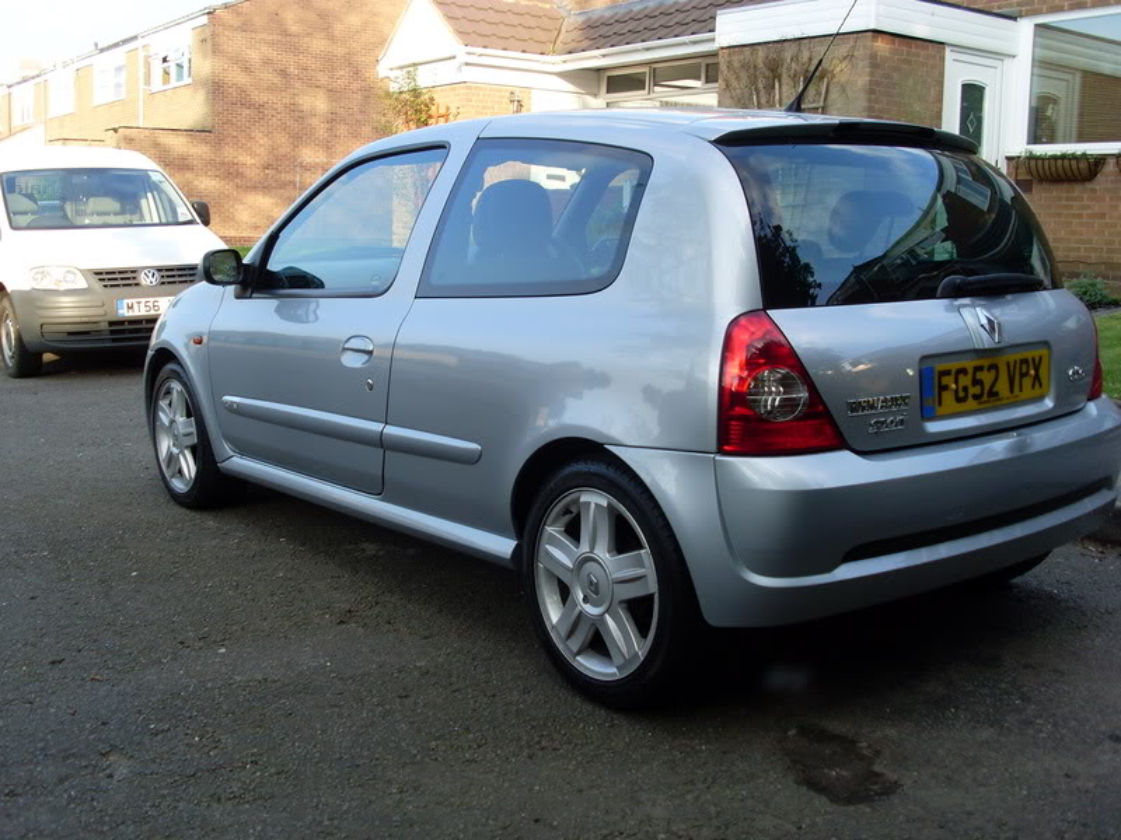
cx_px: 560
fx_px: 1231
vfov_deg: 37.7
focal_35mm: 38
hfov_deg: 49.0
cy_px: 420
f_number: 3
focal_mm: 6.3
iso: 80
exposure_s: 1/250
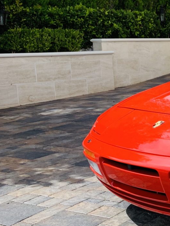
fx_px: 498
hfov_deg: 15.7
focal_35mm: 76
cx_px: 330
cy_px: 121
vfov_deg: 25.7
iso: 25
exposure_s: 1/1350
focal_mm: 4.25
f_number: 1.8
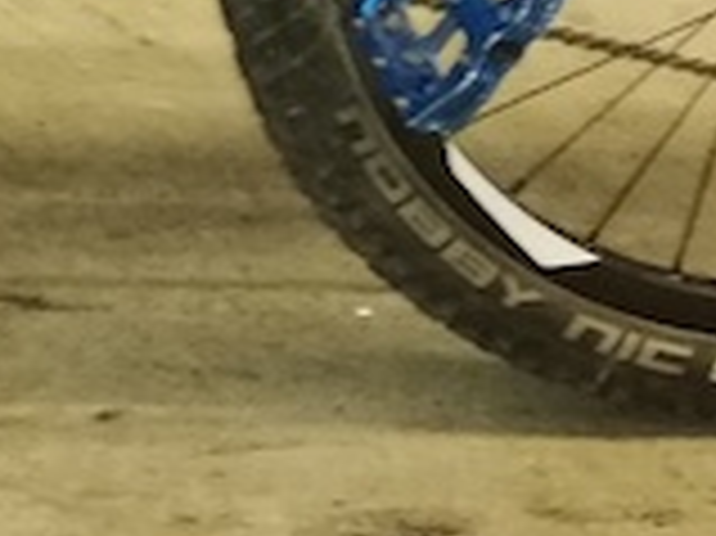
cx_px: -279
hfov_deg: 14.3
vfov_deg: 10.1
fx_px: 2708
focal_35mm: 131
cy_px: -694
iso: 640
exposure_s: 1/16.7
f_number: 2.2
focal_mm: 3.81
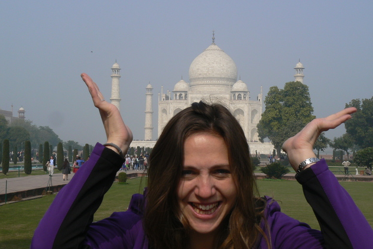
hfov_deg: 34.5
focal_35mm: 58
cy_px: 141
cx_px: 186
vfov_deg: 23.4
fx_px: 601
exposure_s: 1/400
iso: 80
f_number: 7.1
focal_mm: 9.2
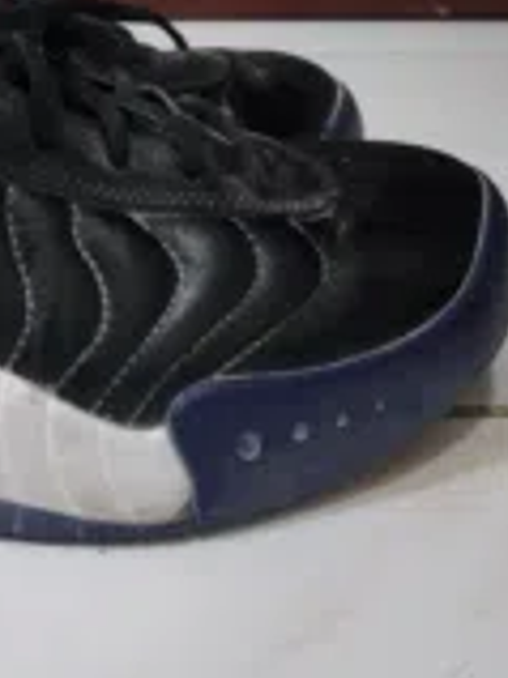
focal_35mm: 58
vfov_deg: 30.6
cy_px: -21
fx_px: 1136
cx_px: -98
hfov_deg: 23.1
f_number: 1.8
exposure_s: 1/25
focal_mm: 6.4
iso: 1250
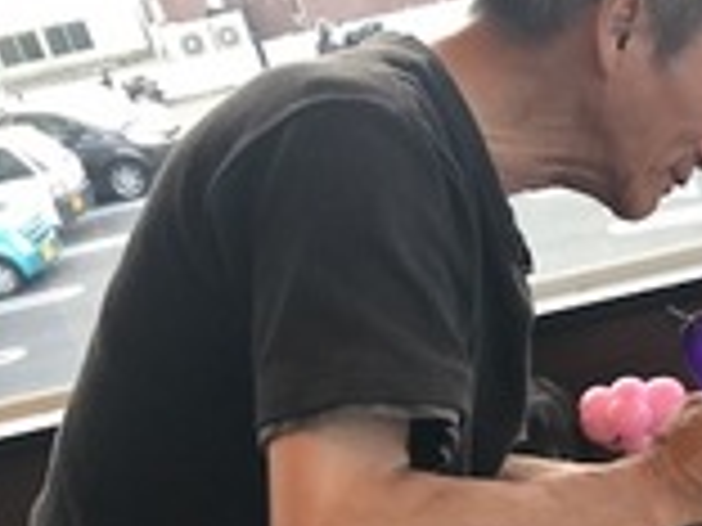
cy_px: 508
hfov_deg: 25.0
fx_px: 1460
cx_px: 788
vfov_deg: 19.9
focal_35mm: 72
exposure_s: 1/120
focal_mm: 3.99
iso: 25
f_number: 1.8
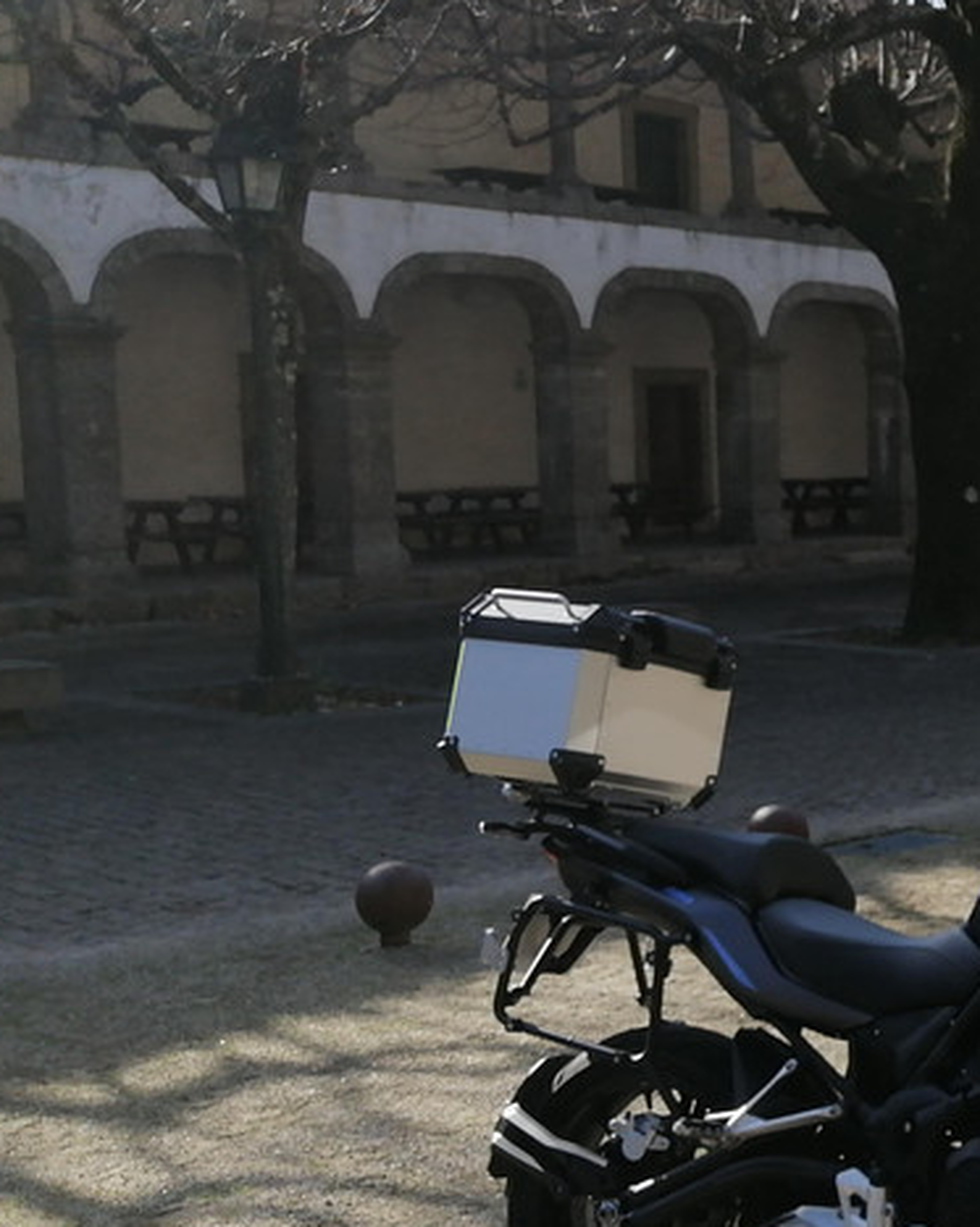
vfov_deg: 32.5
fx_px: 2105
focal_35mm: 58
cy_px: 691
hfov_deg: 23.1
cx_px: 1299
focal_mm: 3.96
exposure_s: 1/831
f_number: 1.8
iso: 50
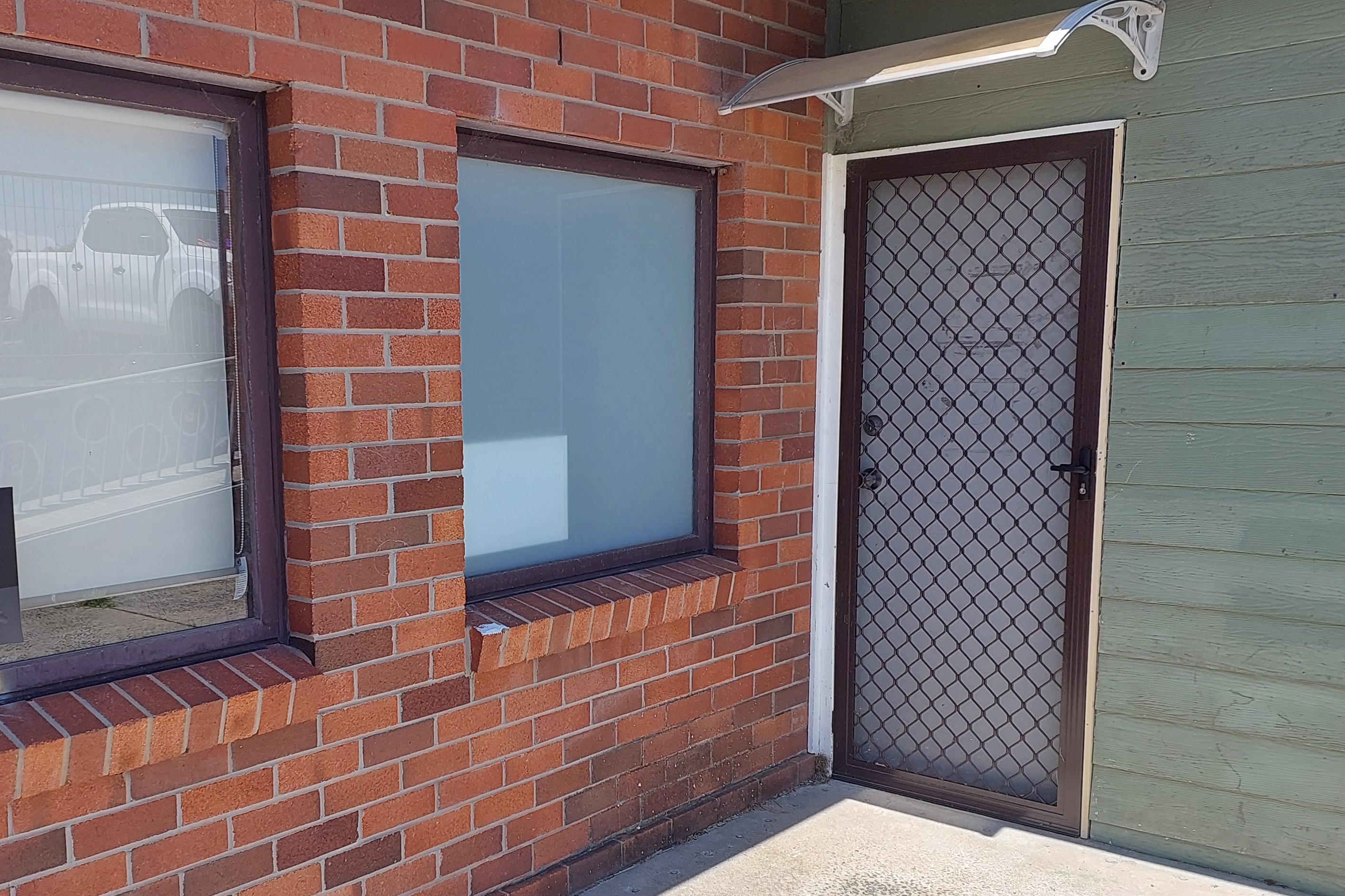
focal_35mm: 34
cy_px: 552
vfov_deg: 38.7
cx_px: 531
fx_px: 1270
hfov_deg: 55.3
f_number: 1.8
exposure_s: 1/499
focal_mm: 5.06
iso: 25
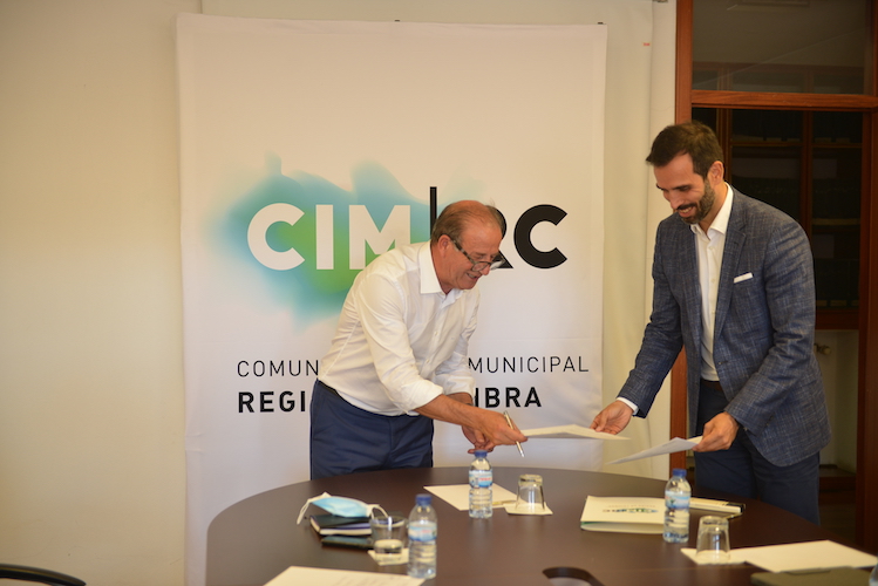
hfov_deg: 39.6
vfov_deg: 27.0
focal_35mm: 50
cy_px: 293
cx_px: 439
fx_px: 1220
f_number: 2.8
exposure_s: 1/50
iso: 360
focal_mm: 50
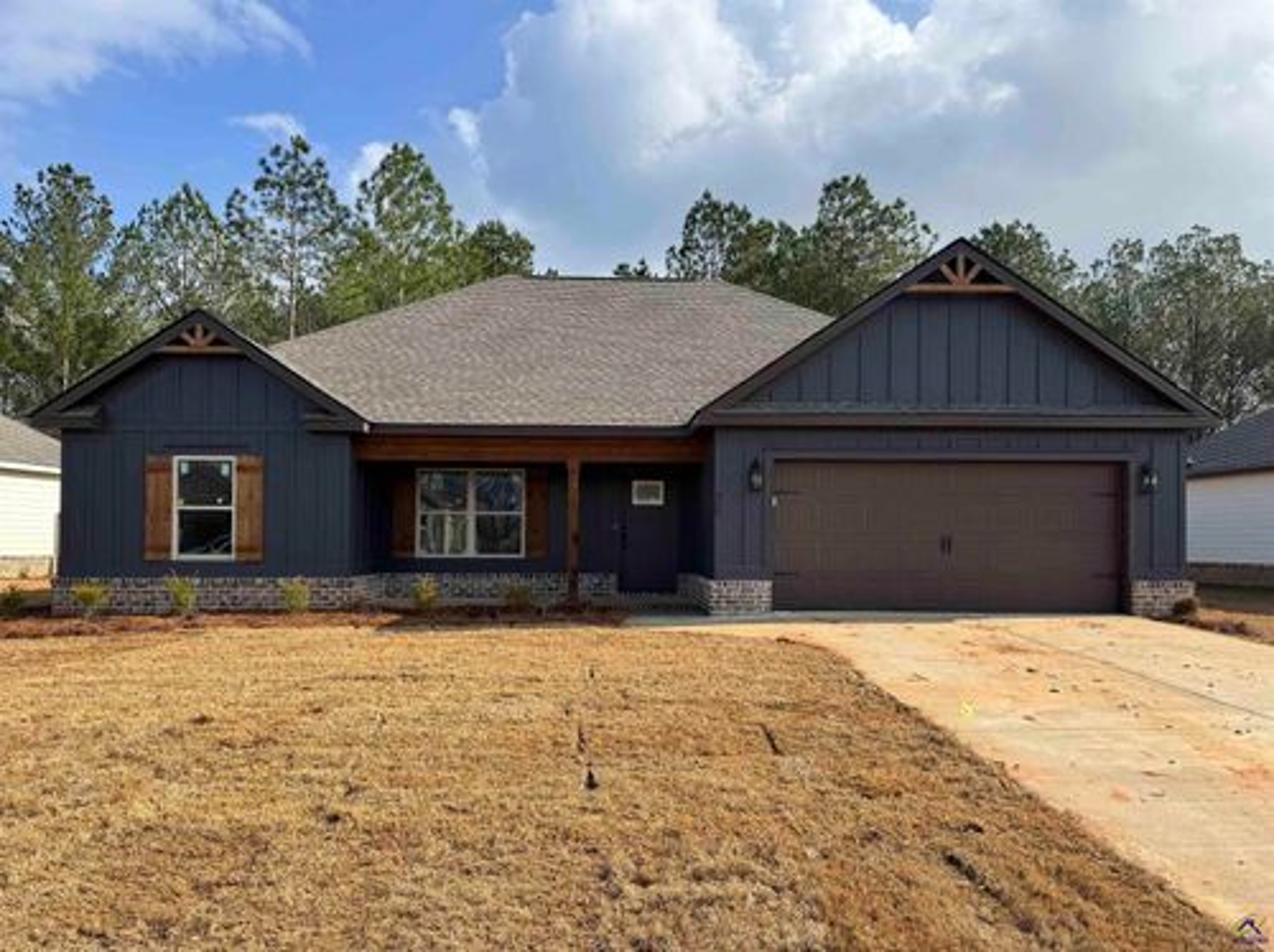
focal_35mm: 24
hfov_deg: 71.6
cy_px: 476
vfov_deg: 56.7
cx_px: 637
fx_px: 882
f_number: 1.78
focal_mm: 6.76
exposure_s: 1/3802
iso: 80
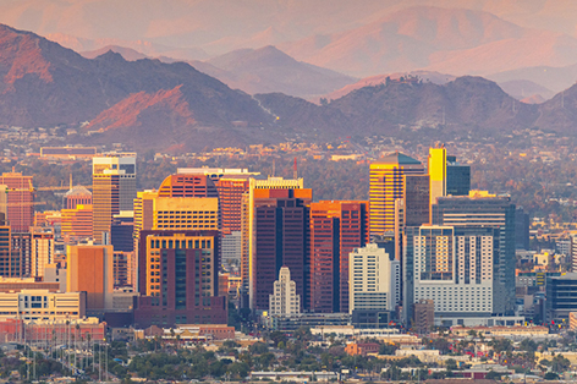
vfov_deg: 1.4
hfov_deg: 2.0
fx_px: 16288
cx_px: 233
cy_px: 224
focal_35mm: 1017
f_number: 7.1
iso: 250
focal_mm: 600
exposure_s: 1/50
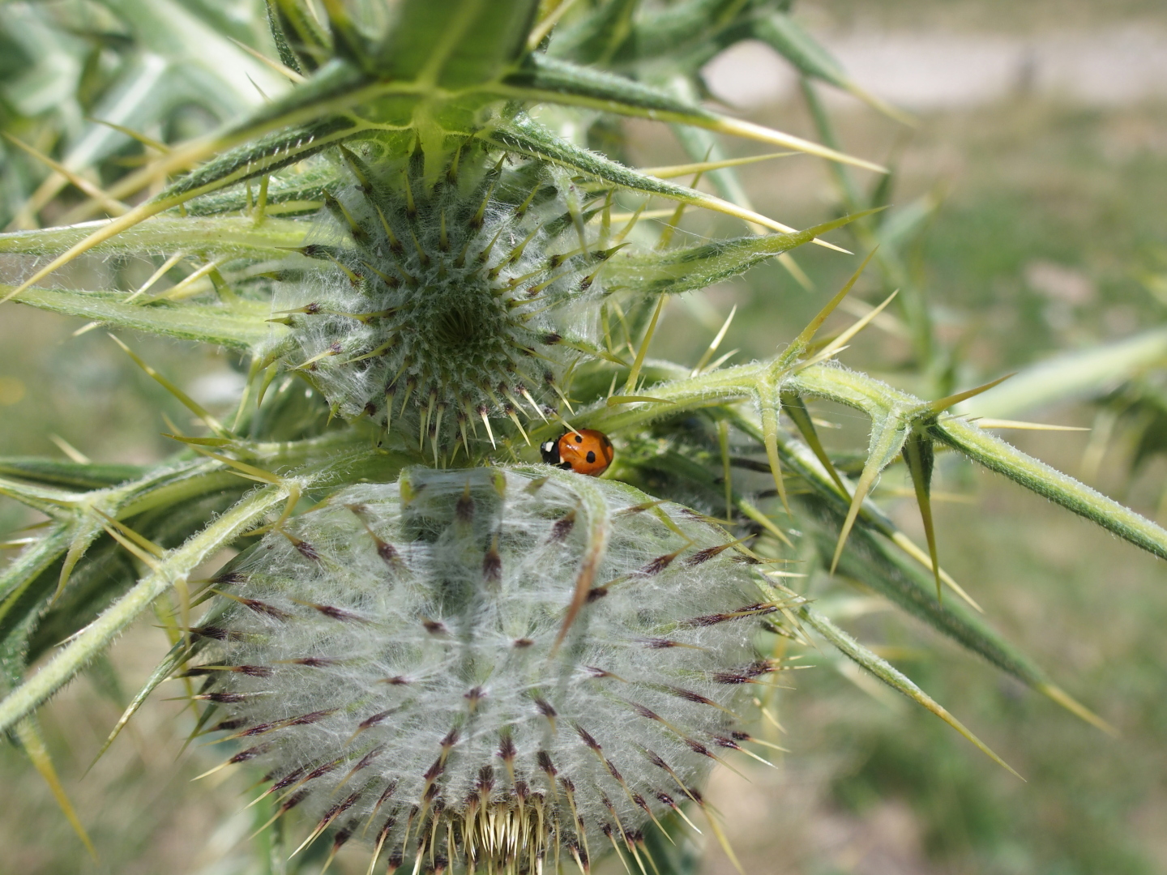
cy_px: 438
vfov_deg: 34.3
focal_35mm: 42
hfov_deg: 44.8
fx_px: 1416
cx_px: 584
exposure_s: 1/1000
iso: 100
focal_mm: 9
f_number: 3.5
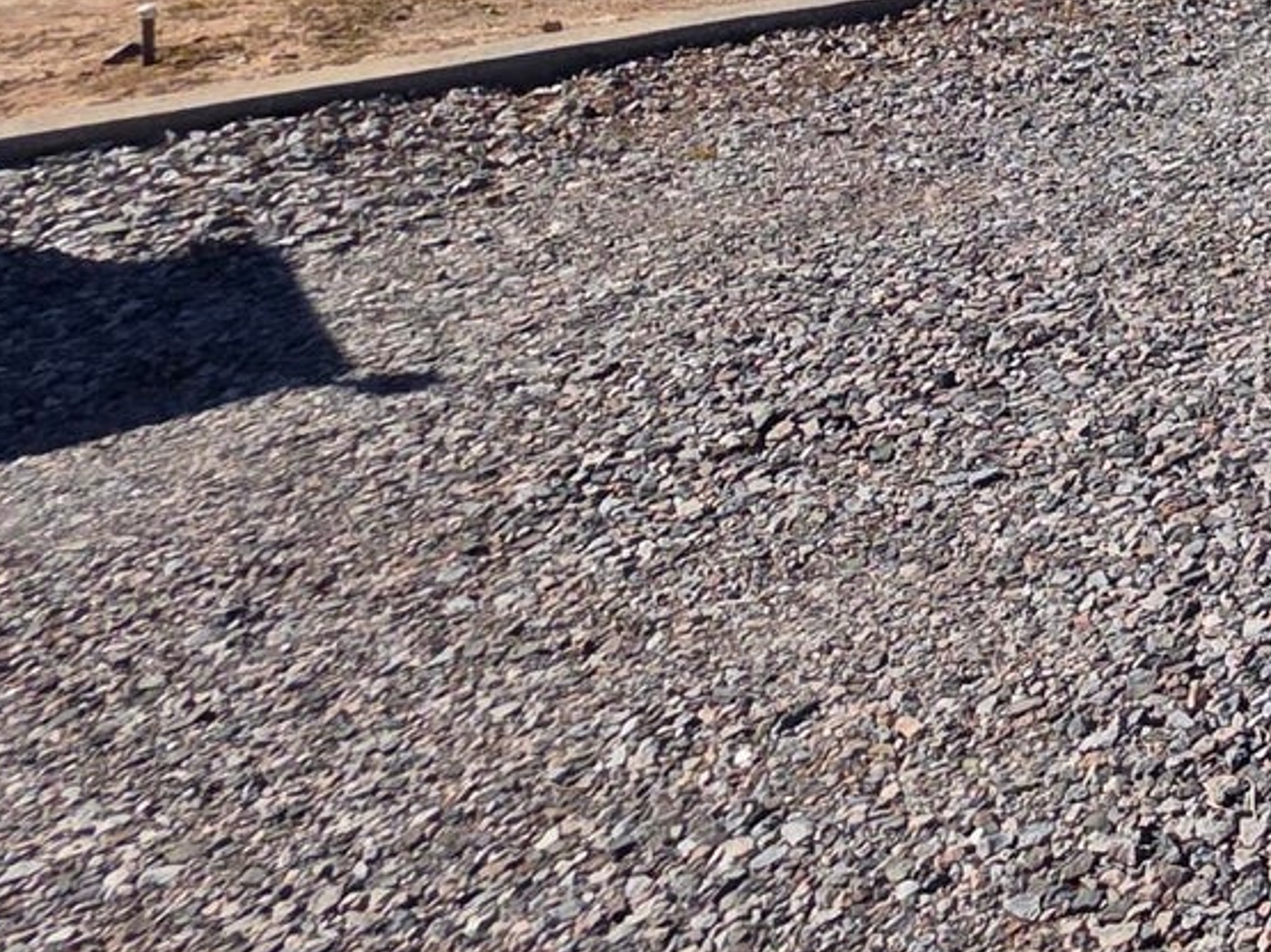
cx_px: 2119
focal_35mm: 50
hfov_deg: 24.3
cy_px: -375
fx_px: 1835
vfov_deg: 24.3
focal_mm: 2.2
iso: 40
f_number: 1.9
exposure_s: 1/3521
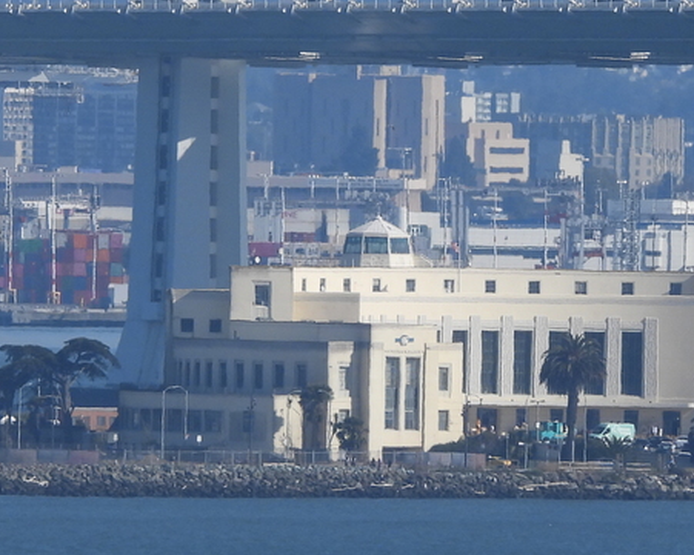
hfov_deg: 1.0
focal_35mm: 1938
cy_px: -126
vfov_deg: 0.8
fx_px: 39815
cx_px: 154
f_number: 5.6
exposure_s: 1/800
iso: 100
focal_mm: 125
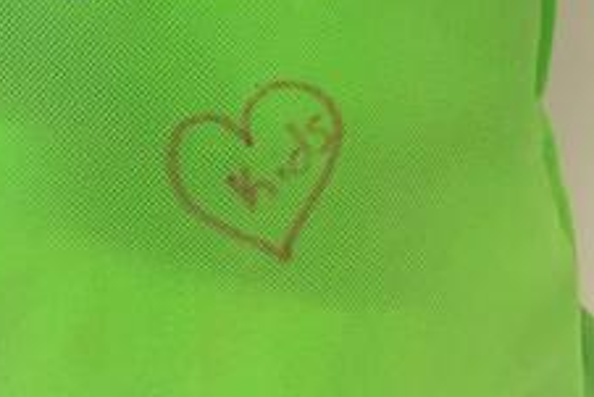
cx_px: 116
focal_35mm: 89
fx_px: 1469
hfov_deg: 22.5
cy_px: -283
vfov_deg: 13.9
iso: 40
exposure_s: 1/30
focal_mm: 4.15
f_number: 2.2
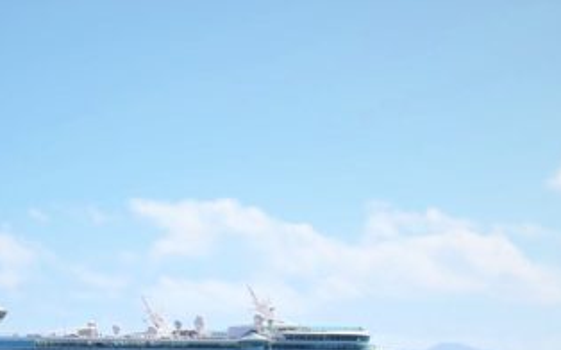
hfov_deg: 14.7
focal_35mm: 142
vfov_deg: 9.2
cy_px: 341
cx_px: 227
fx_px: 2170
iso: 200
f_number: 10
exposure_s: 1/400
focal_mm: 38
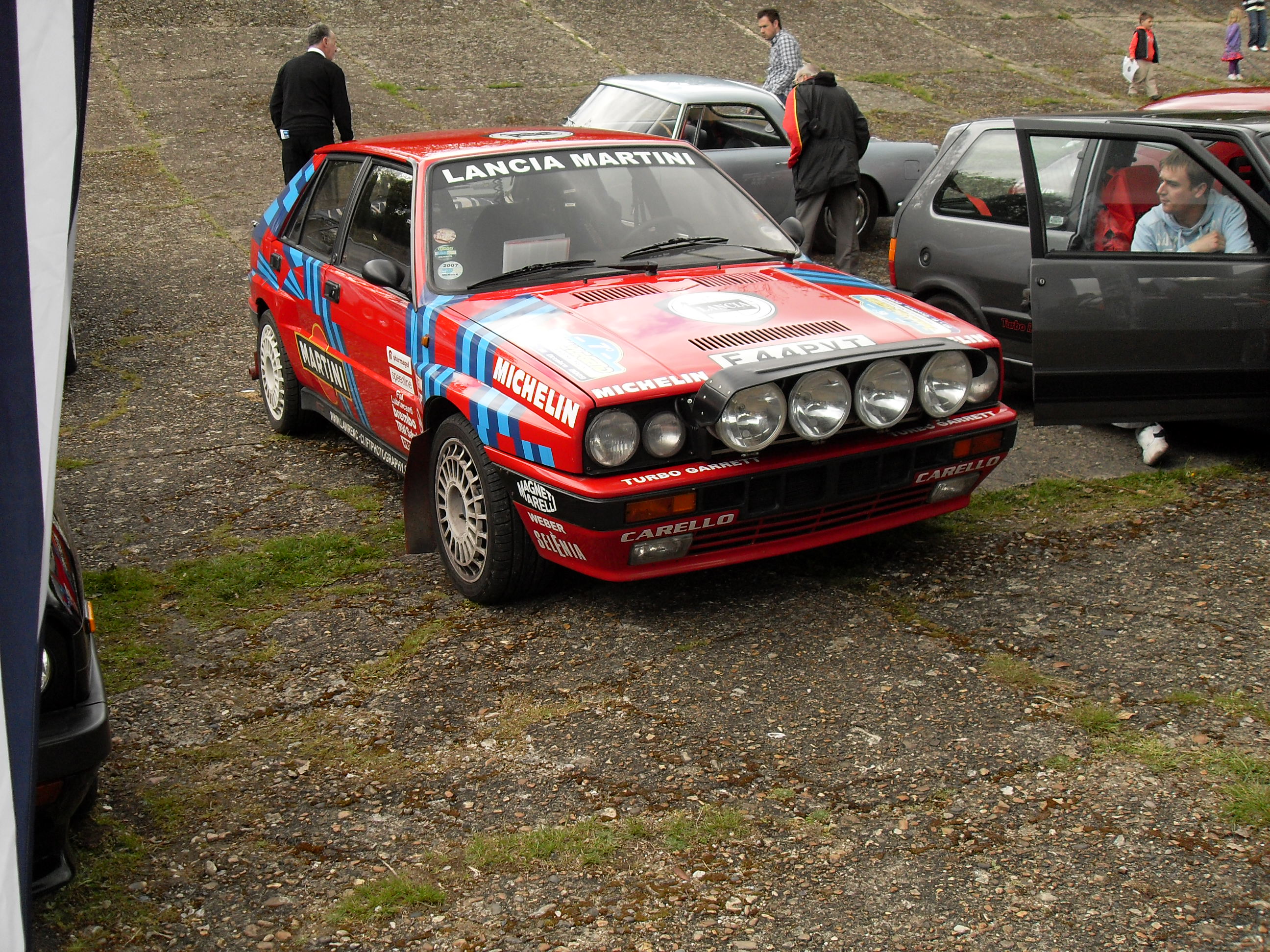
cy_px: 476
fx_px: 1357
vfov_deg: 38.7
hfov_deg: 50.1
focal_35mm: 37
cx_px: 635
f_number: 2.8
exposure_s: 1/180
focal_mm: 6.3
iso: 80
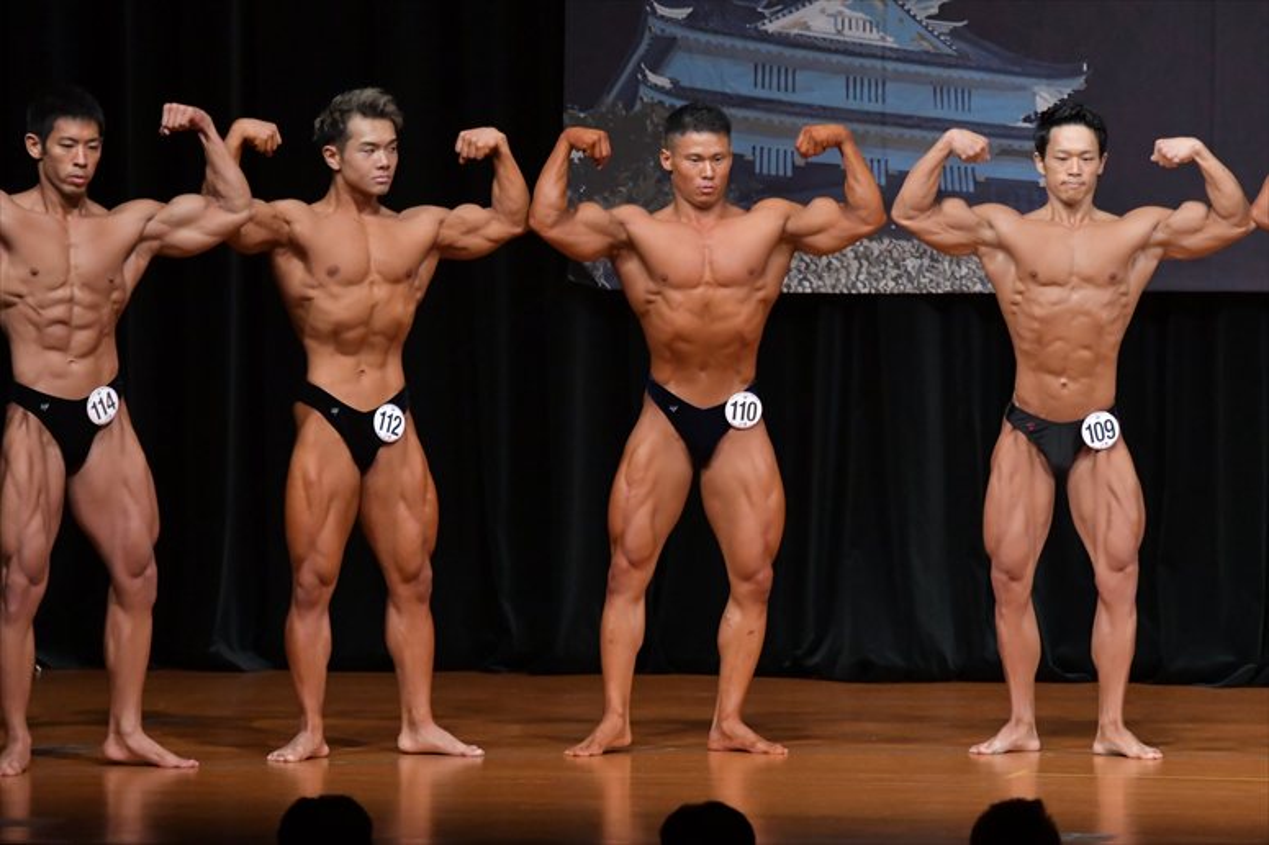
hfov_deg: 7.6
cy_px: 422
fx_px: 9513
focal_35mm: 270
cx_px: 634
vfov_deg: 5.1
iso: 5000
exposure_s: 1/400
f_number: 5.6
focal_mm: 180
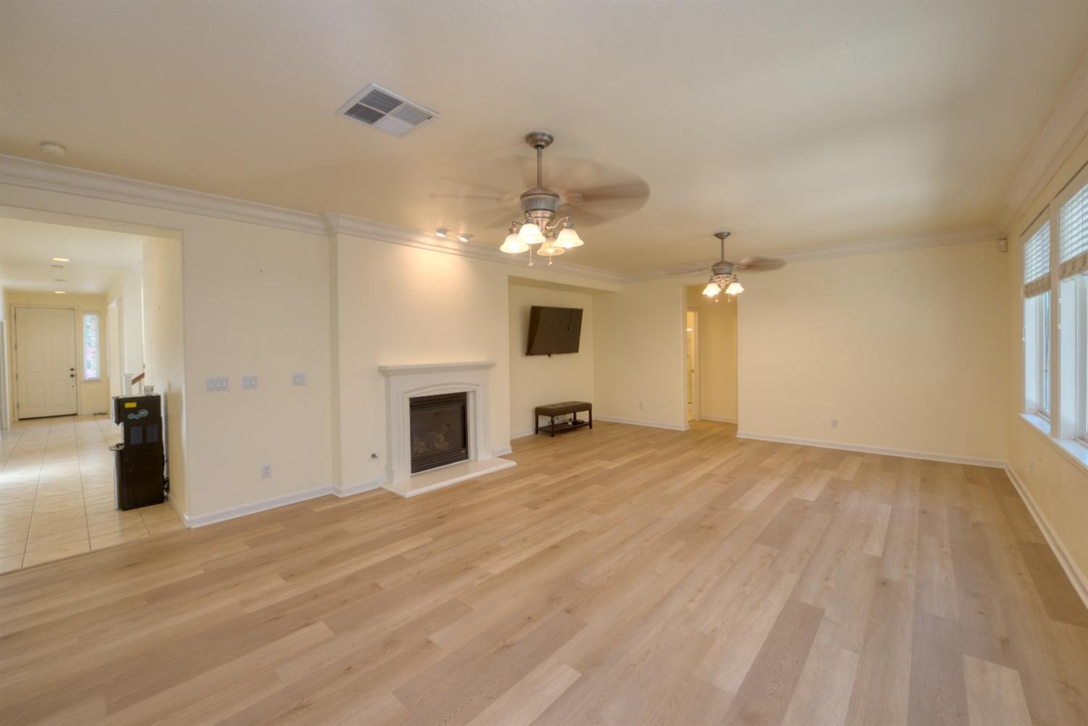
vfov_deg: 81.2
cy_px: 363
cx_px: 544
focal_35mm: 14
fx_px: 423
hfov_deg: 104.3
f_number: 10
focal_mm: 14
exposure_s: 1/15
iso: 400
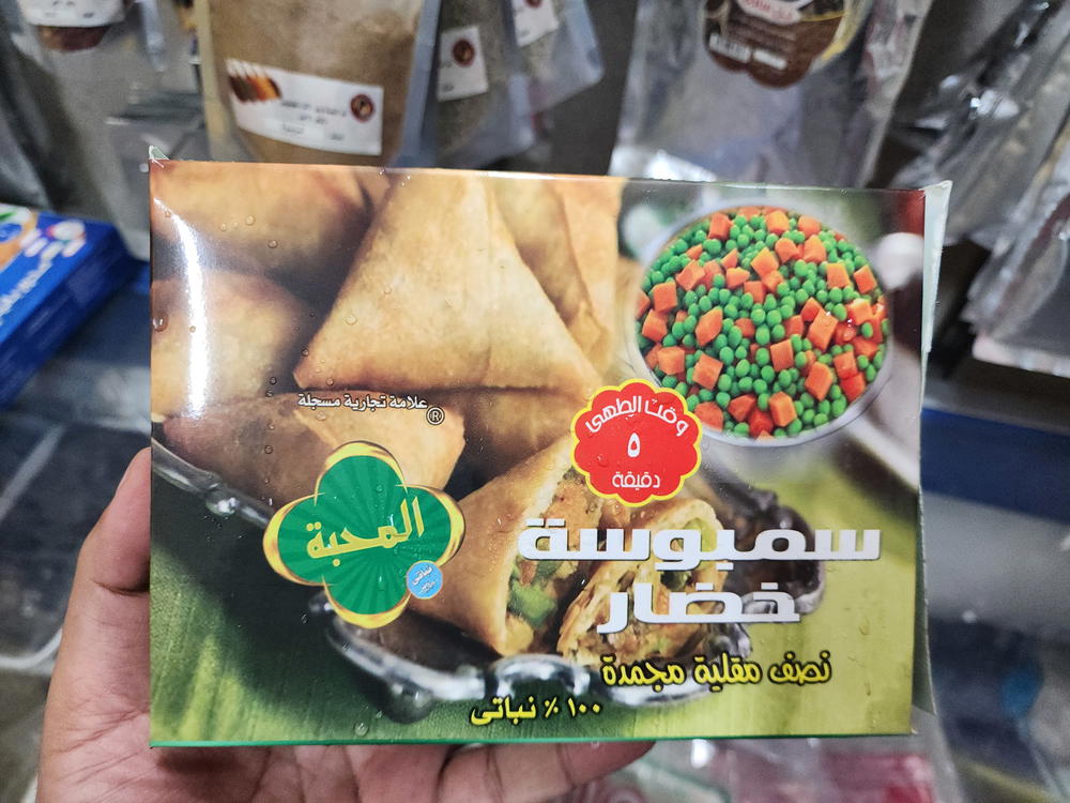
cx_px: 535
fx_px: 711
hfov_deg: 73.9
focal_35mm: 23
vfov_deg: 58.9
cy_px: 402
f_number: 1.8
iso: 400
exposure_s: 1/100
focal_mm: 6.4
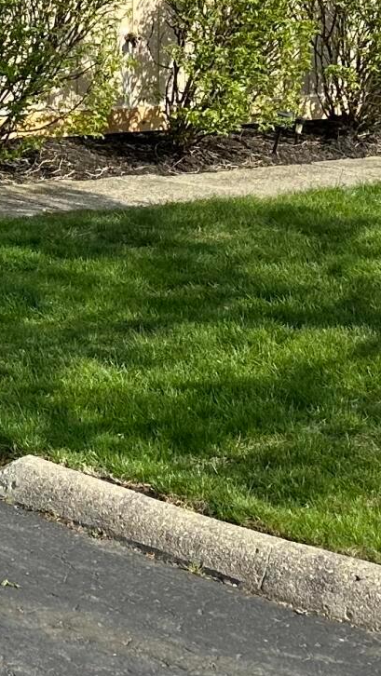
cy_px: -24
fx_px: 1937
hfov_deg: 10.7
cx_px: -249
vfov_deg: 19.2
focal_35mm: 108
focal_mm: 6.86
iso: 80
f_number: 1.78
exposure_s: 1/3356
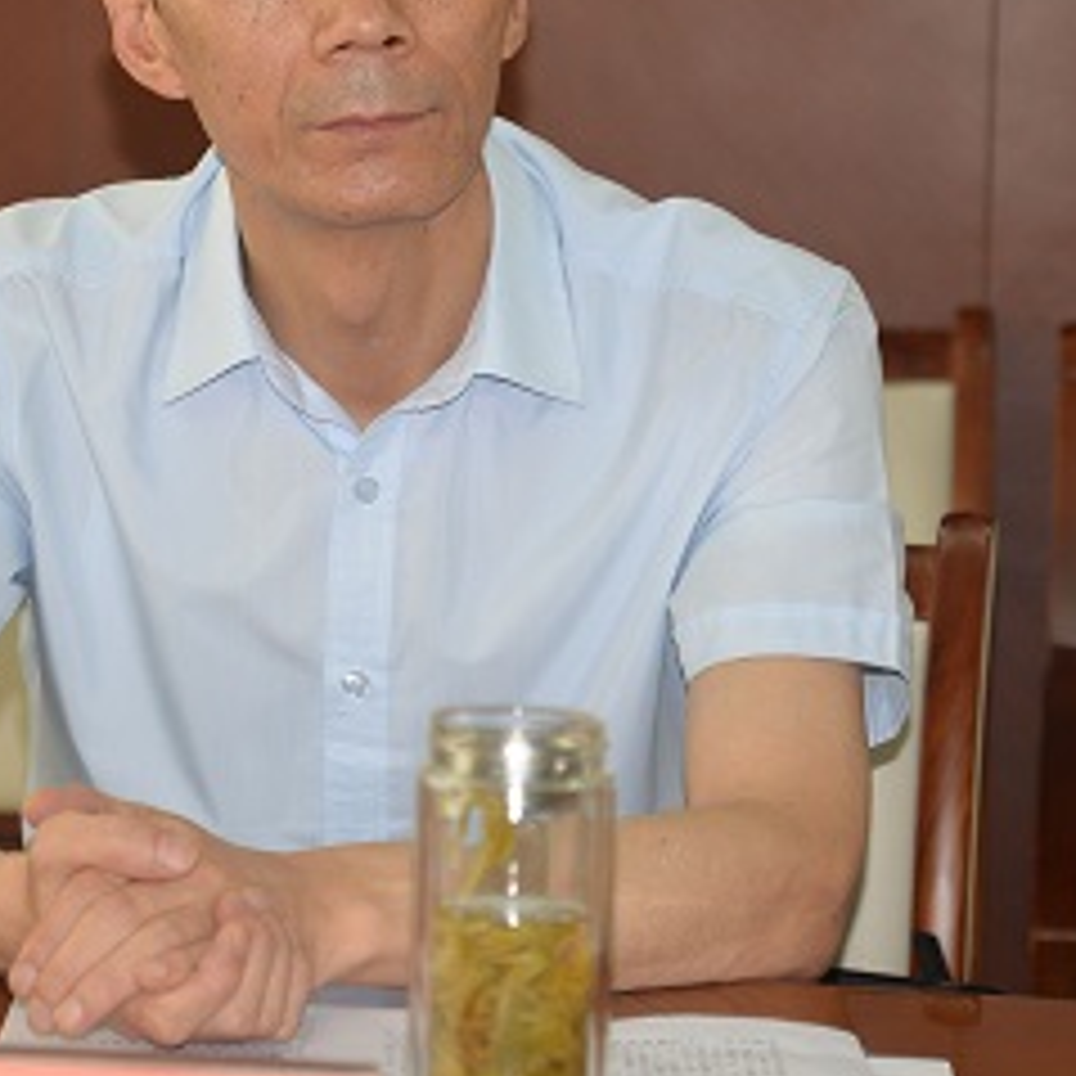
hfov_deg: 10.2
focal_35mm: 171
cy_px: 353
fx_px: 6014
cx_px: 297
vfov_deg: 10.2
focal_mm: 75
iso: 640
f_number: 4.5
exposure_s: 1/60
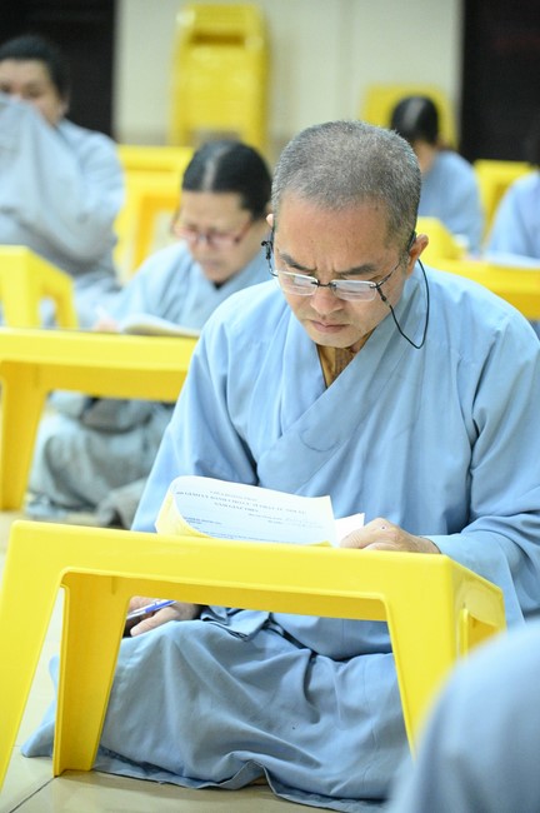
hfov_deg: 11.4
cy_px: 406
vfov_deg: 17.1
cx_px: 270
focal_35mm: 120
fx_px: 2706
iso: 20000
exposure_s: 1/200
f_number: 4
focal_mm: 120
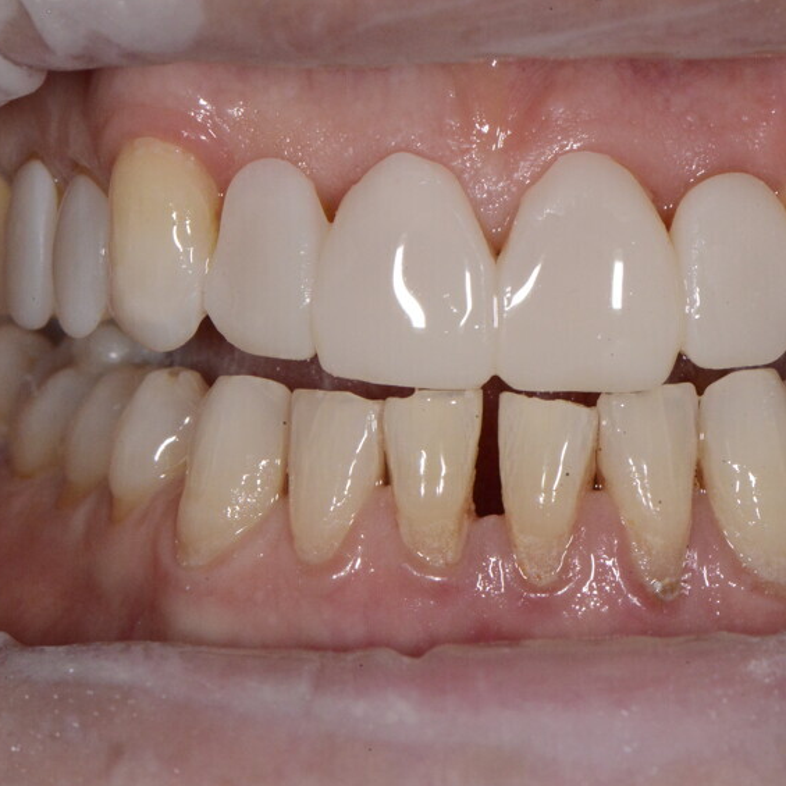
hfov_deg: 12.3
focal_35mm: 142
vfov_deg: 12.3
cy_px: 392
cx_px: 432
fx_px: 3648
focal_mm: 105
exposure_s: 1/125
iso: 6400
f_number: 32
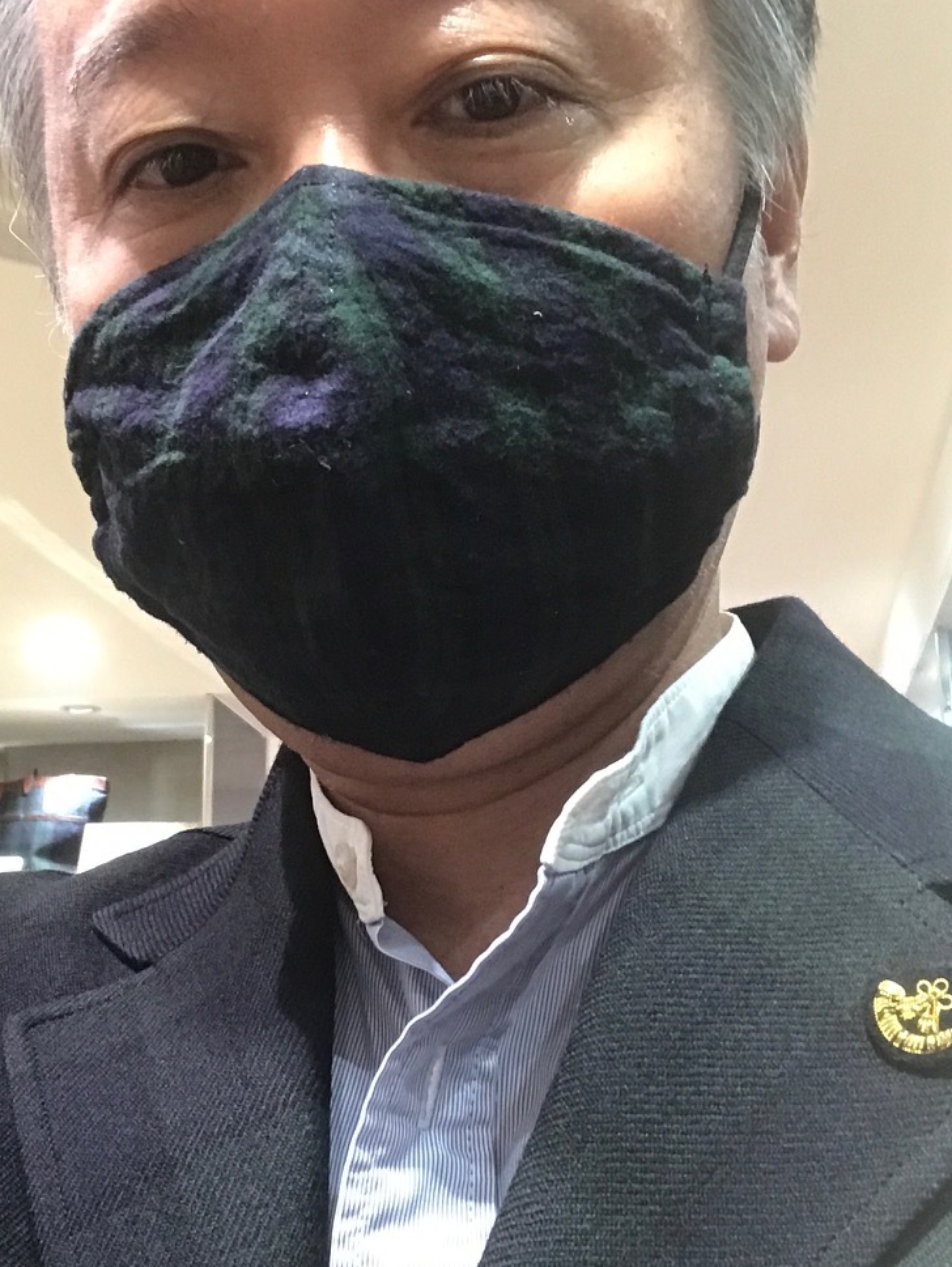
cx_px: 408
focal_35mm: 51
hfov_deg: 28.6
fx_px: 1868
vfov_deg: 37.5
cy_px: 679
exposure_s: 1/30
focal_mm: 2.87
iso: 125
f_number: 2.2
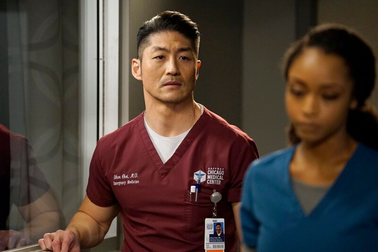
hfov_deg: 10.3
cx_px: 189
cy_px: 126
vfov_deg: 6.9
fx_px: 2099
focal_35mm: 200
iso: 5000
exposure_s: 1/250
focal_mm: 200
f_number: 3.2
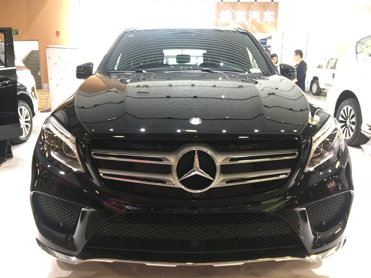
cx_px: 186
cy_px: 139
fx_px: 311
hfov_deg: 61.7
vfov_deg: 48.2
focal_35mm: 29
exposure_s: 1/17
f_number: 2.2
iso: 64
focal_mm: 4.15
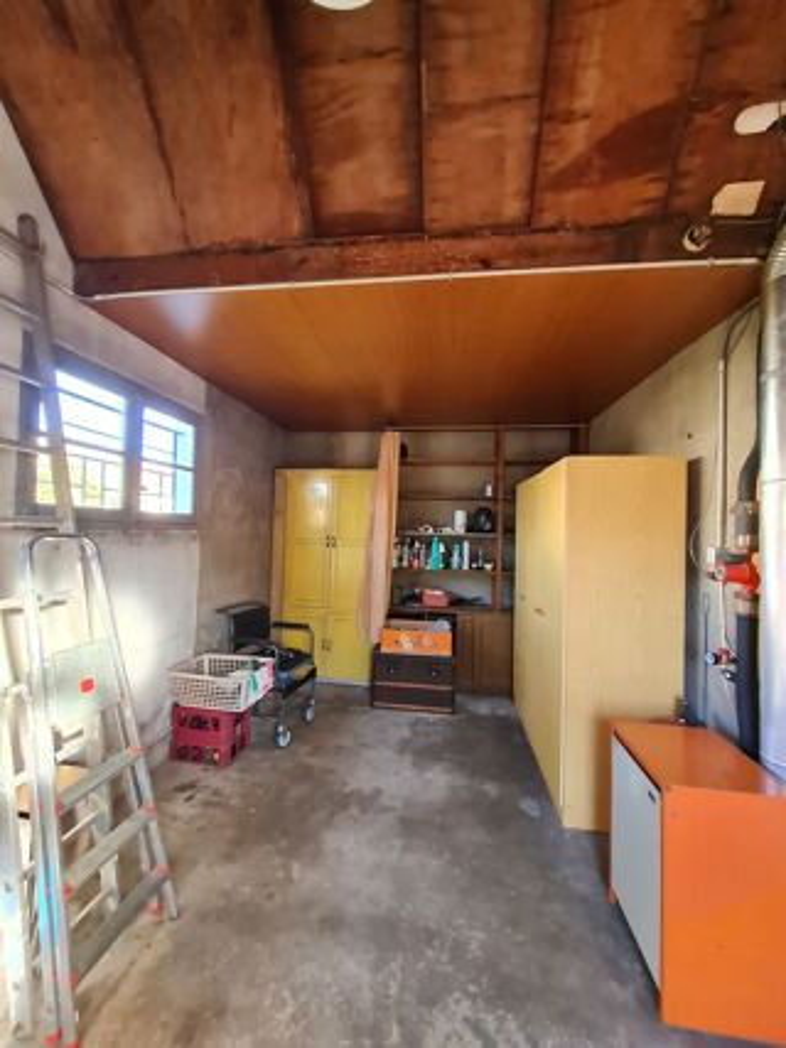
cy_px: 524
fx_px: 394
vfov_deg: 106.2
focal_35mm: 13
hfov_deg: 89.9
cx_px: 393
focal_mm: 1.74
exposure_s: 1/50
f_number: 2.2
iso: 320
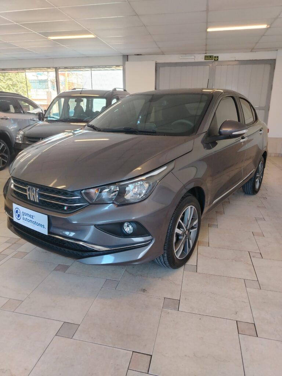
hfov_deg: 56.8
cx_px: 141
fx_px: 261
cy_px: 188
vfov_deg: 71.6
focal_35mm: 24
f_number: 1.75
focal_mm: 5.25
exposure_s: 1/50
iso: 409
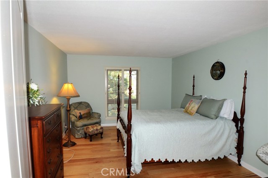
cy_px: 89
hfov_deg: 85.5
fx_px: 145
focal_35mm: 20
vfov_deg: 63.0
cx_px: 134
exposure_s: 1/60
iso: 800
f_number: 10
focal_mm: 13
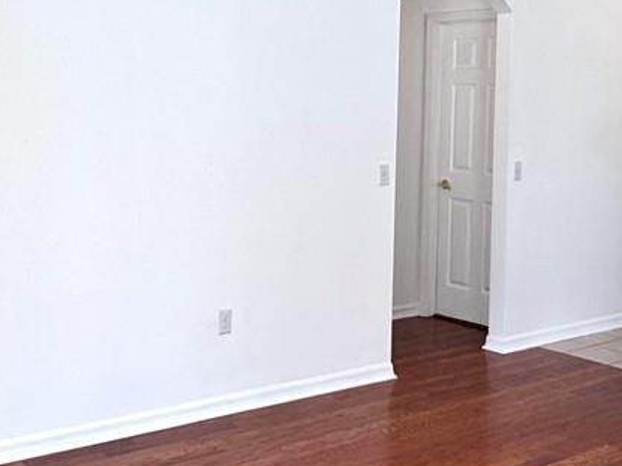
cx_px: 394
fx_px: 970
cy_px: 127
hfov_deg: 35.3
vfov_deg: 26.7
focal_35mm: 54
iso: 64
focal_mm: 2.22
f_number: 2.2
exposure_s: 1/120
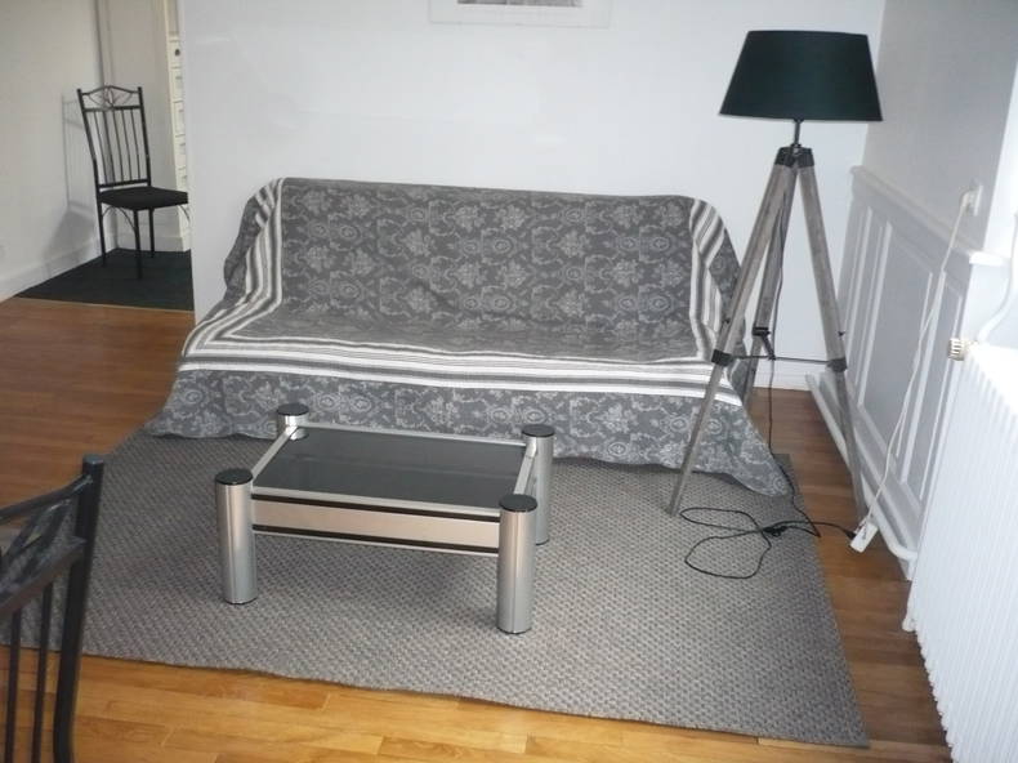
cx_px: 509
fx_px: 1029
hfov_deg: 52.6
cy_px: 382
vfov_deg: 40.7
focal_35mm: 35
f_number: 2.8
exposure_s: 1/30
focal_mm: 5.8
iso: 400
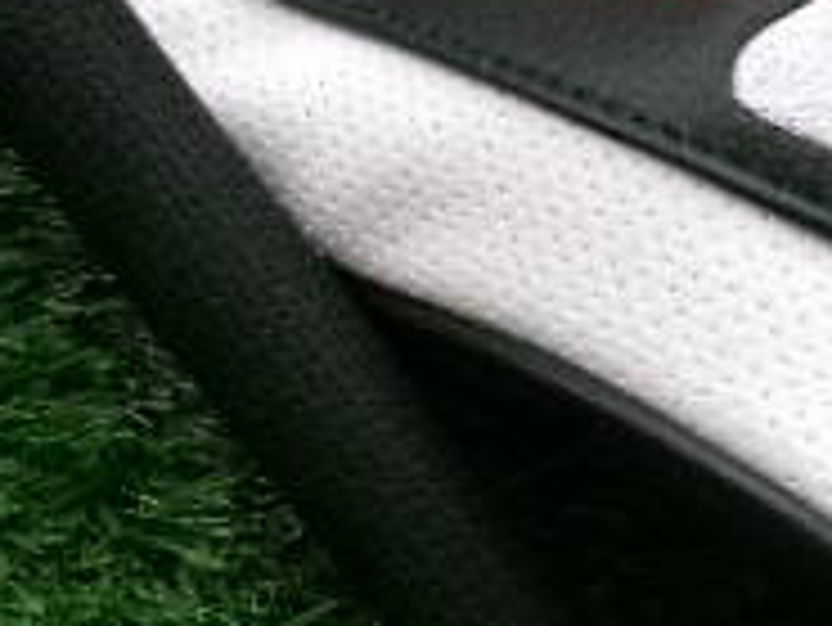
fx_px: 2333
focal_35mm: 97
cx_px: 589
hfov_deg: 20.1
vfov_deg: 15.3
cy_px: 297
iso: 800
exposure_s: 1/70
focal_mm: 5.1
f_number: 3.9
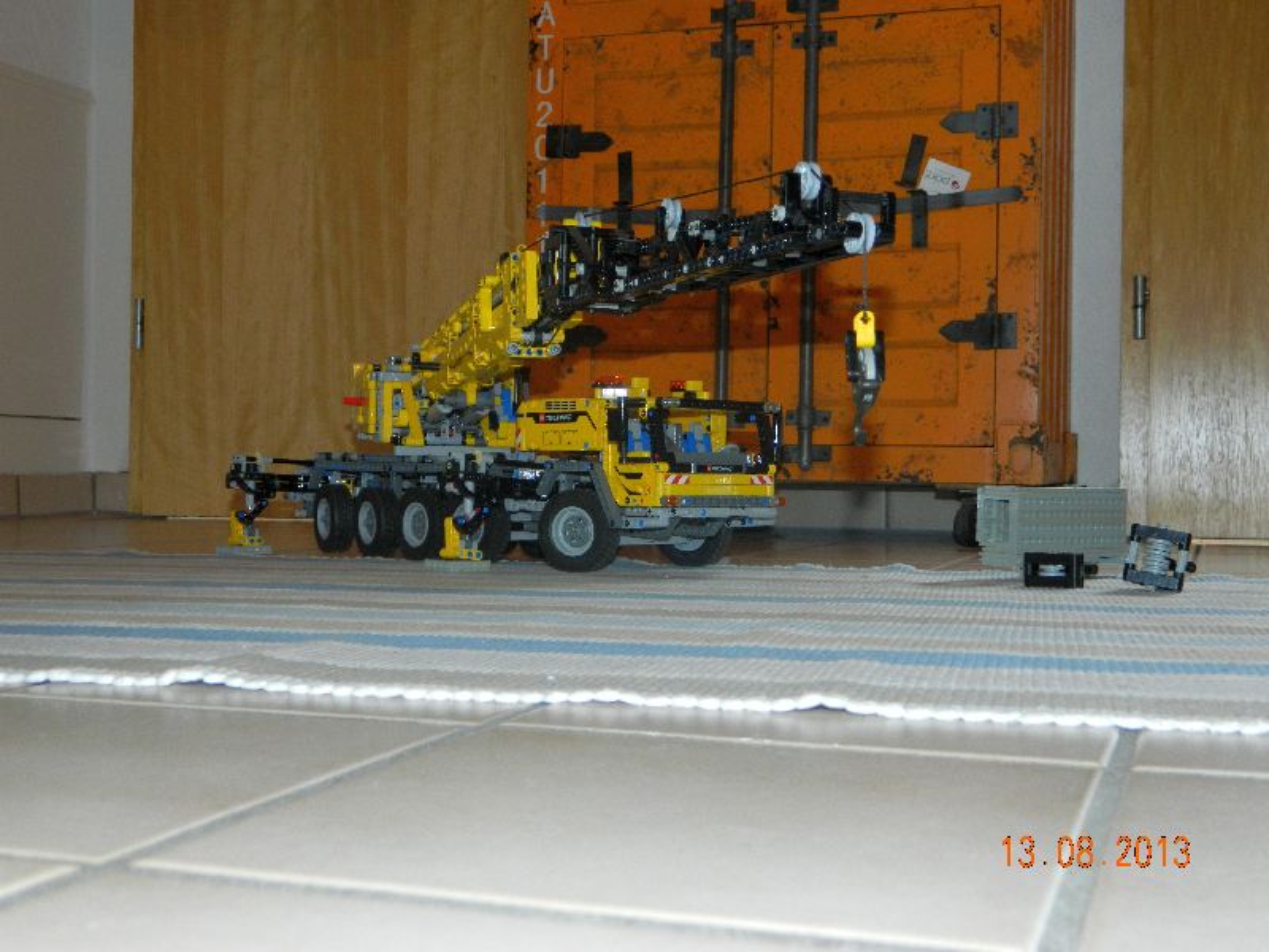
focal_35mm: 47
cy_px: 476
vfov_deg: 30.9
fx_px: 1723
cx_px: 634
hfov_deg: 40.4
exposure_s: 1/30
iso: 200
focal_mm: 8.4
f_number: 3.6
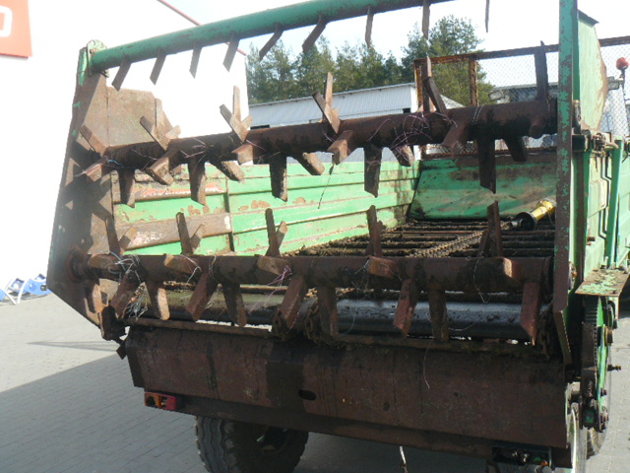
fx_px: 655
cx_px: 315
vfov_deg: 39.7
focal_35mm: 36
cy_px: 236
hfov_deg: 51.4
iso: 100
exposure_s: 1/200
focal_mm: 6
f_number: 4.5
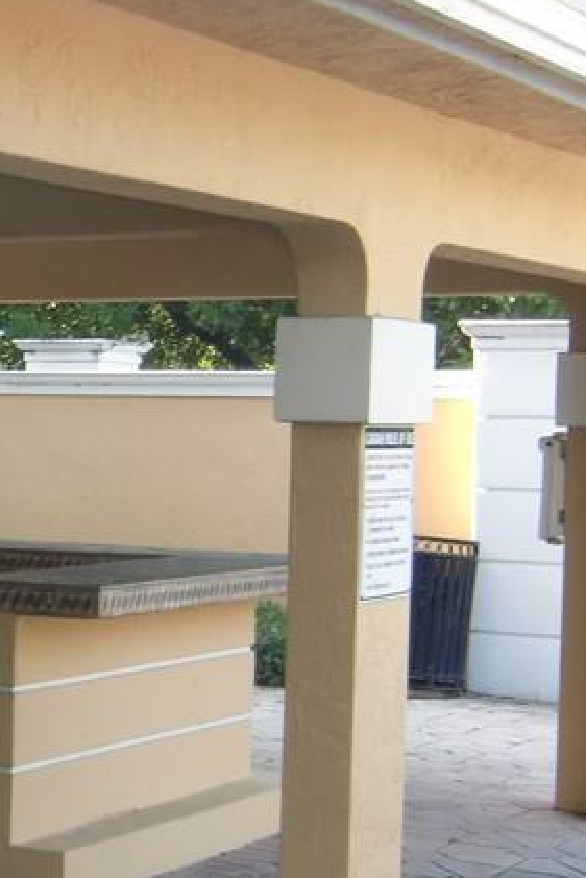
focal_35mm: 86
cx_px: -169
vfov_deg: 23.6
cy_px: 513
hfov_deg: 15.2
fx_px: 2098
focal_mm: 6.1
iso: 100
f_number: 3.6
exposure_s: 1/60
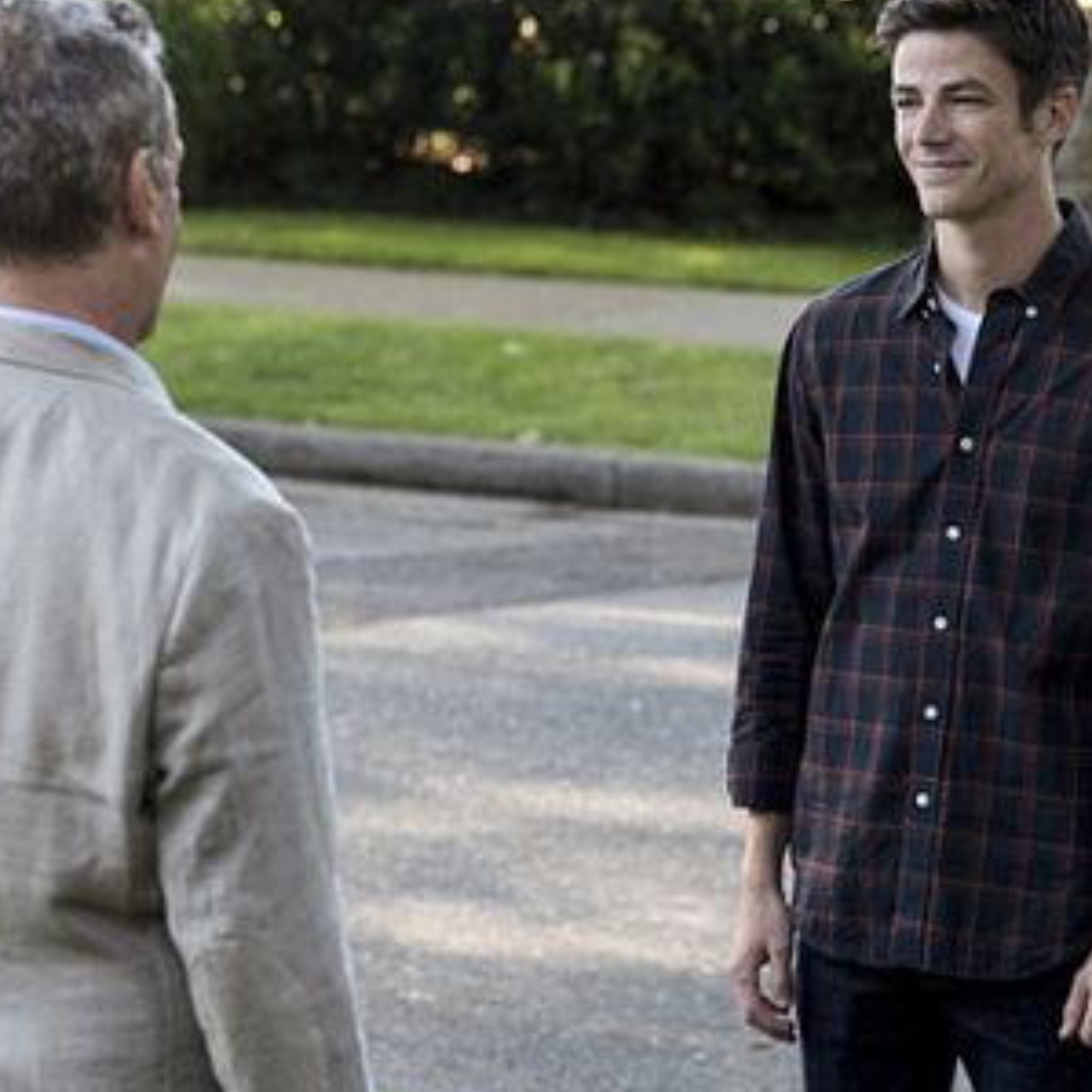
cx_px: 431
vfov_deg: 9.8
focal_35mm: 178
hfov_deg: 9.8
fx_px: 6353
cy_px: 599
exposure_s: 1/320
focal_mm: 108
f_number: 5.6
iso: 1250
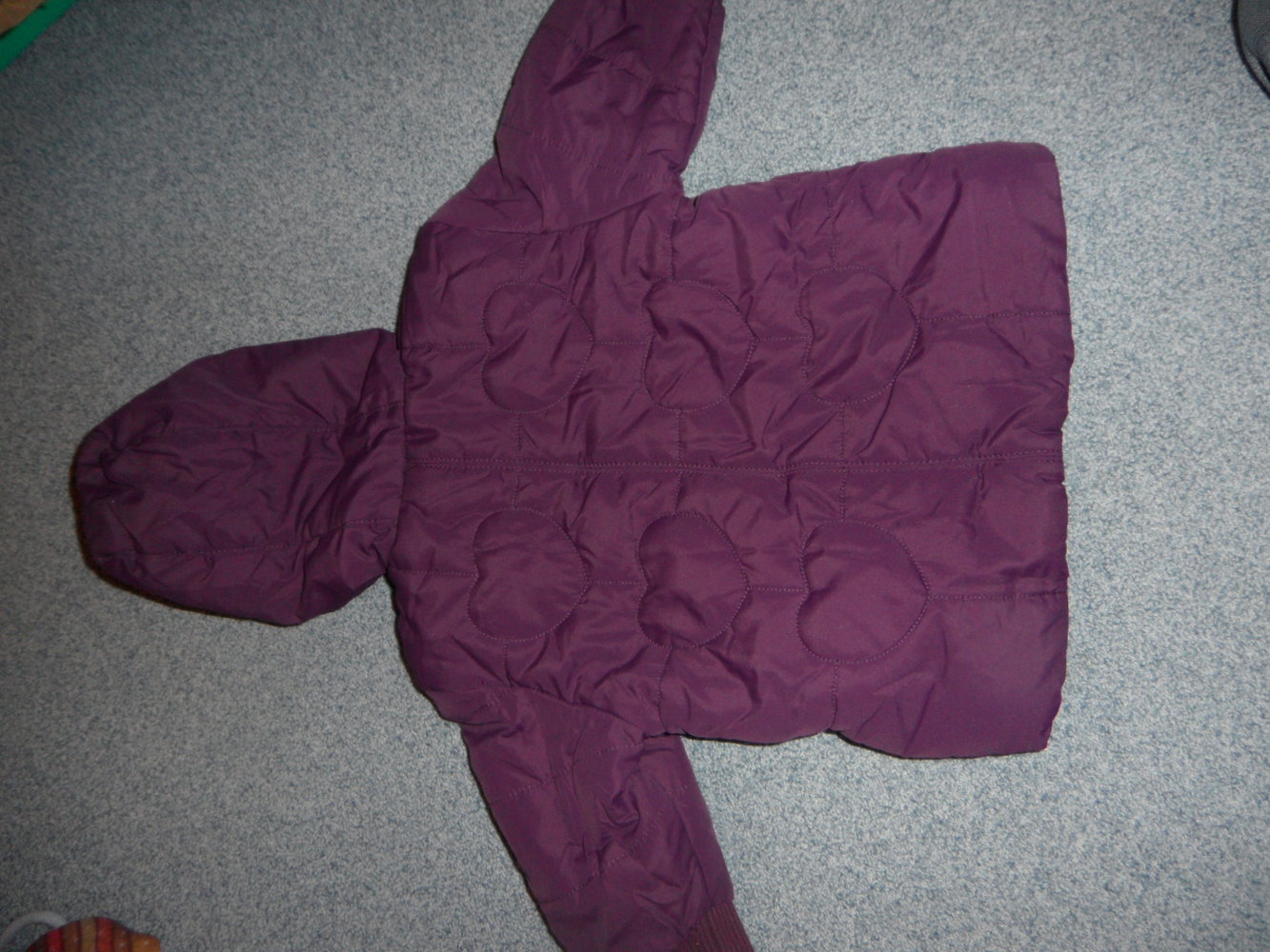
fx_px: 881
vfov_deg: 56.8
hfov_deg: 71.6
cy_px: 476
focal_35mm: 24
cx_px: 635
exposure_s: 1/30
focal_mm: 4.1
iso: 100
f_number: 2.9
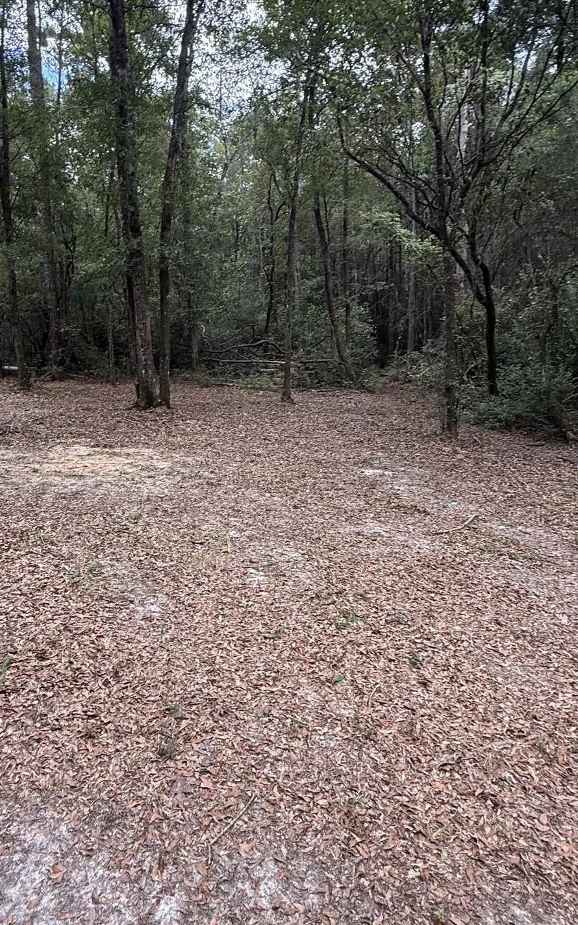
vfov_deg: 74.6
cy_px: 421
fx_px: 605
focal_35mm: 24
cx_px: 239
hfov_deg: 50.8
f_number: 2.2
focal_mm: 2.22
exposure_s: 1/154
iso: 64
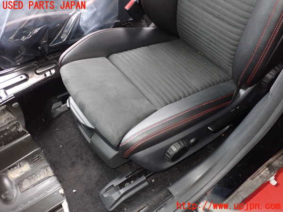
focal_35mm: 30
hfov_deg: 60.0
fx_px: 245
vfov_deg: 46.8
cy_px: 106
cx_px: 142
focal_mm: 5.4
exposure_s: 1/30
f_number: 2.3
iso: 400
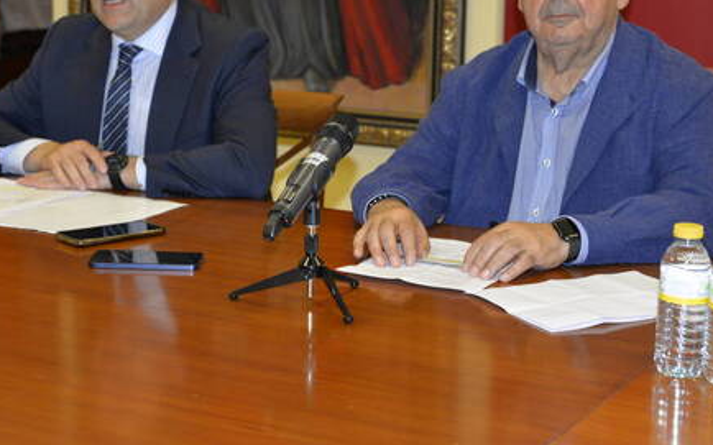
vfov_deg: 16.3
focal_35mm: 80
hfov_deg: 25.8
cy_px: 149
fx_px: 1554
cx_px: 313
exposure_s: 1/100
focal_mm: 52
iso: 800
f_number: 5
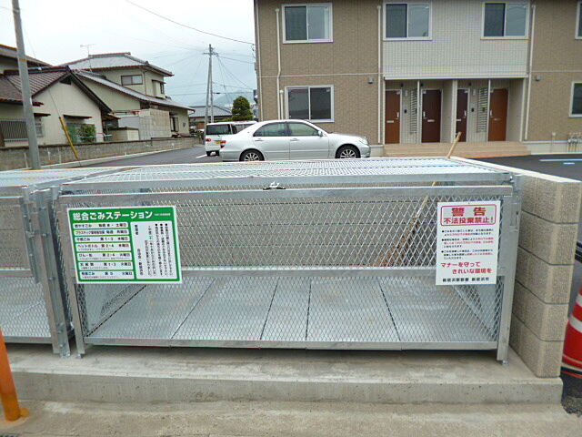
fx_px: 404
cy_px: 218
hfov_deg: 71.6
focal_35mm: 24
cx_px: 291
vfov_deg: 56.8
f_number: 2.5
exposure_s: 1/800
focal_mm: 4.3
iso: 100
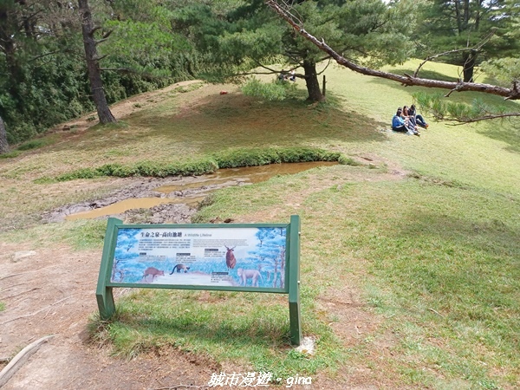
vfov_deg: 54.9
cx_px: 260
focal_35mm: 25
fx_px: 376
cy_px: 195
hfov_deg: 69.4
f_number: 1.8
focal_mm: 4.6
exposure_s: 1/120
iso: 32
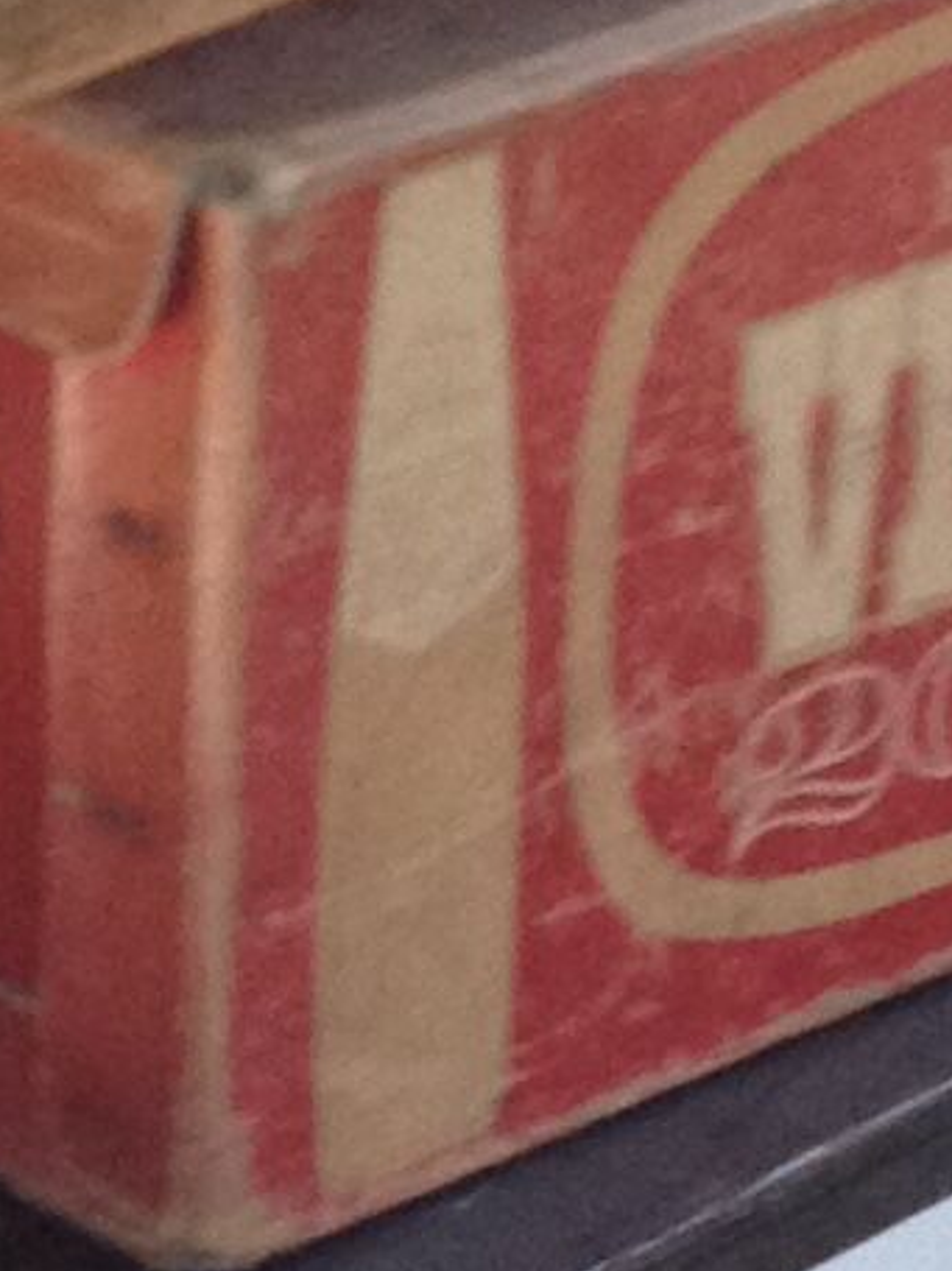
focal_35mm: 251
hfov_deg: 5.9
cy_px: 1148
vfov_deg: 7.9
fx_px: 9208
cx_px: -360
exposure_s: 1/20
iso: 100
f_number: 2.4
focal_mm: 4.28
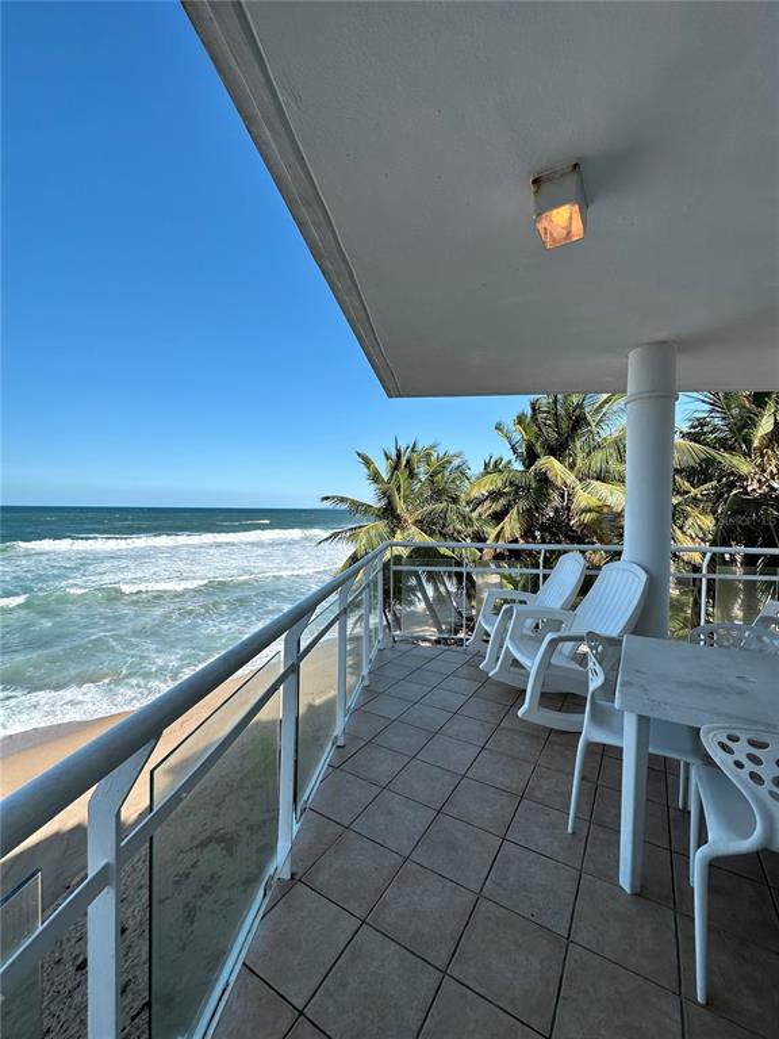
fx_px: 420
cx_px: 390
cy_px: 520
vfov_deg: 102.1
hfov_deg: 85.7
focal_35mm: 14
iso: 40
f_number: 2.2
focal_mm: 2.22
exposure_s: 1/1531
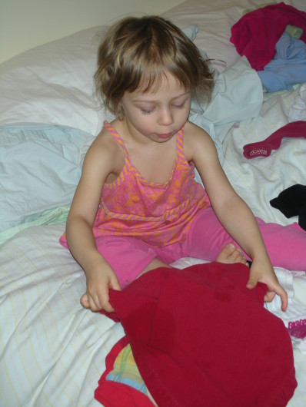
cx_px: 153
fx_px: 718
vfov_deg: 31.7
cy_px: 204
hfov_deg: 24.0
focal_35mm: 61
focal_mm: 10.1
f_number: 3.7
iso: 64
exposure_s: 1/120
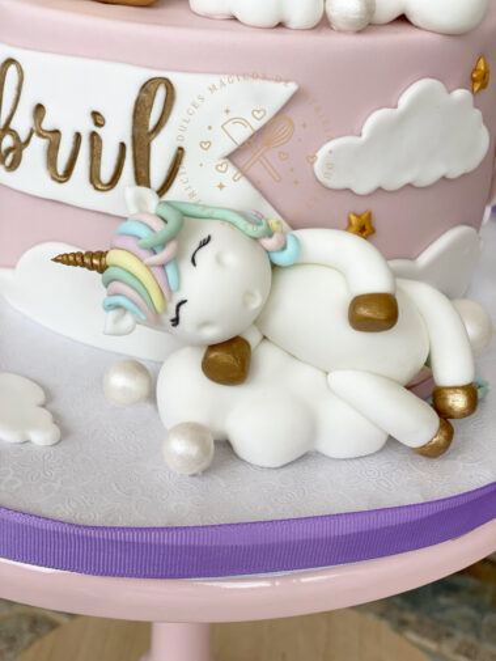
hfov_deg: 28.0
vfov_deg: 36.8
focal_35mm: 52
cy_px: 330
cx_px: 248
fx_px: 993
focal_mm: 6
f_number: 2
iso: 20
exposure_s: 1/500
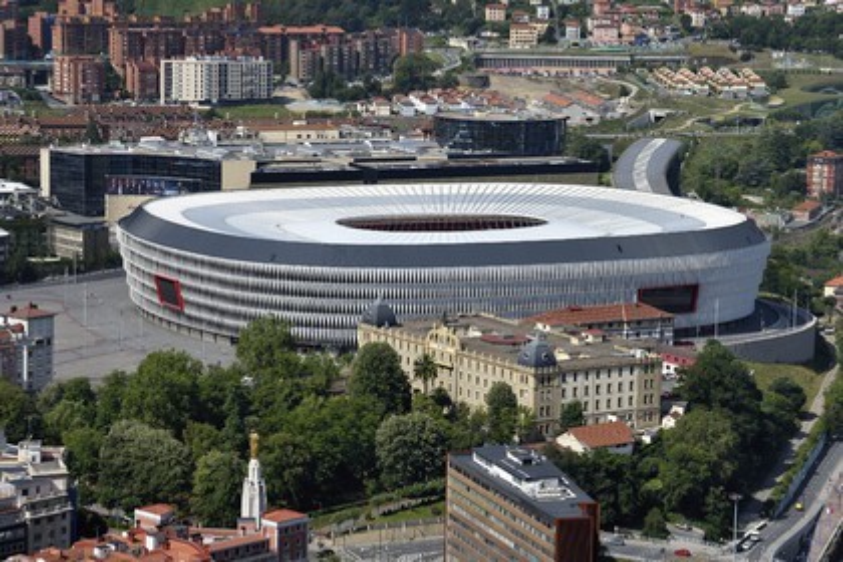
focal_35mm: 110
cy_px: 281
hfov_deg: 18.6
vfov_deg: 12.5
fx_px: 2576
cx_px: 422
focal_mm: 110
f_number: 11
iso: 200
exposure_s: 1/400
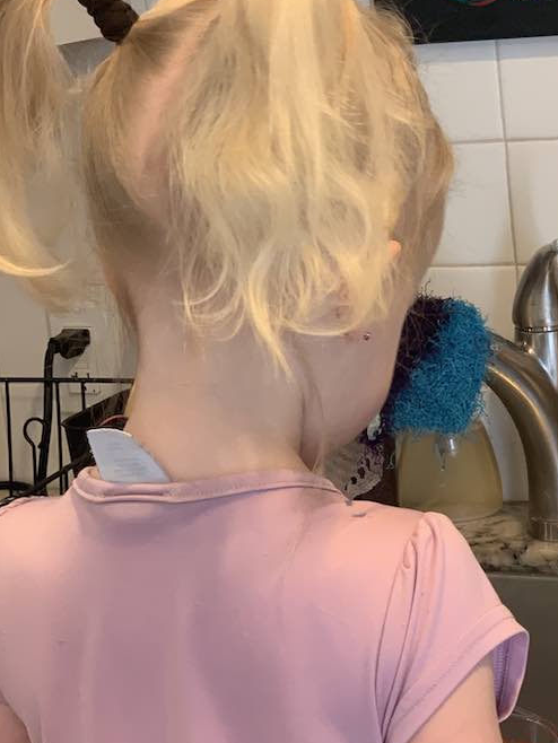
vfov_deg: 24.7
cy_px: 322
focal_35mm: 79
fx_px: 1697
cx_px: 402
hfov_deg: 18.6
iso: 125
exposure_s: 1/60
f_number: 2.4
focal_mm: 6
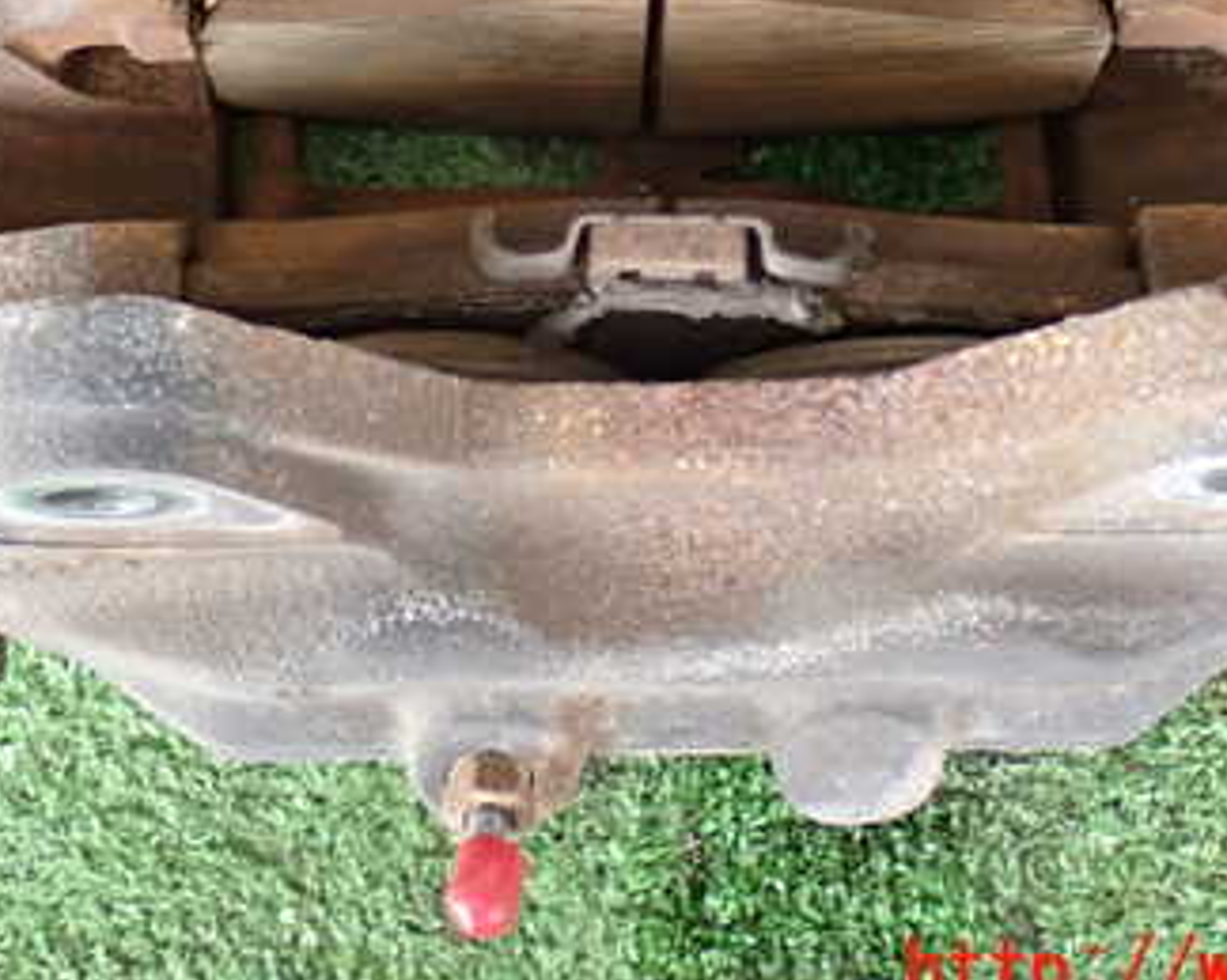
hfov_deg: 22.5
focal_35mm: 85
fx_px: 3086
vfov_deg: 17.9
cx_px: 625
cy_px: 170
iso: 500
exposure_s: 1/50
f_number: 3.1
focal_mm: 8.4
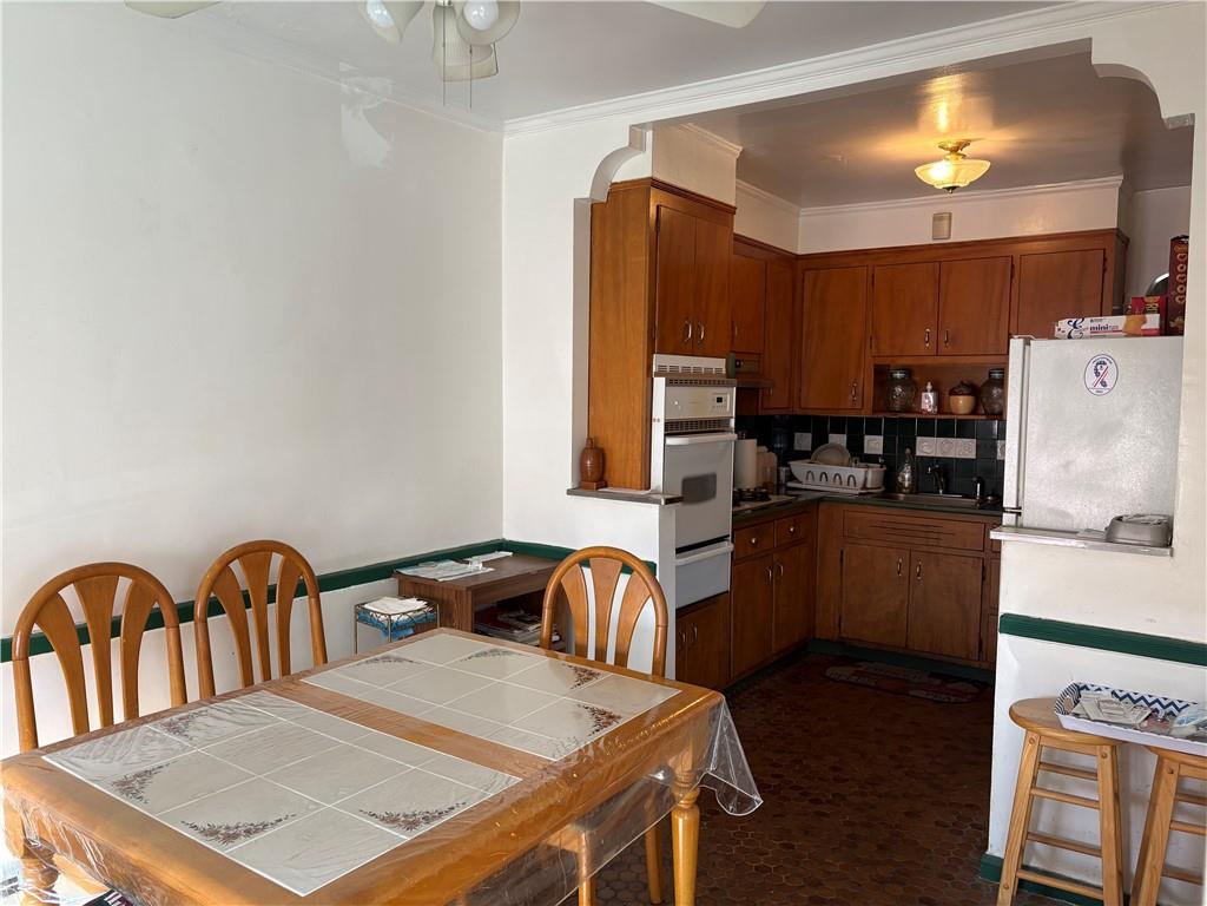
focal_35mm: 26
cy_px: 453
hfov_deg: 67.3
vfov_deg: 53.1
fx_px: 907
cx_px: 604
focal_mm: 5.96
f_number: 1.6
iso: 100
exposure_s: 1/120
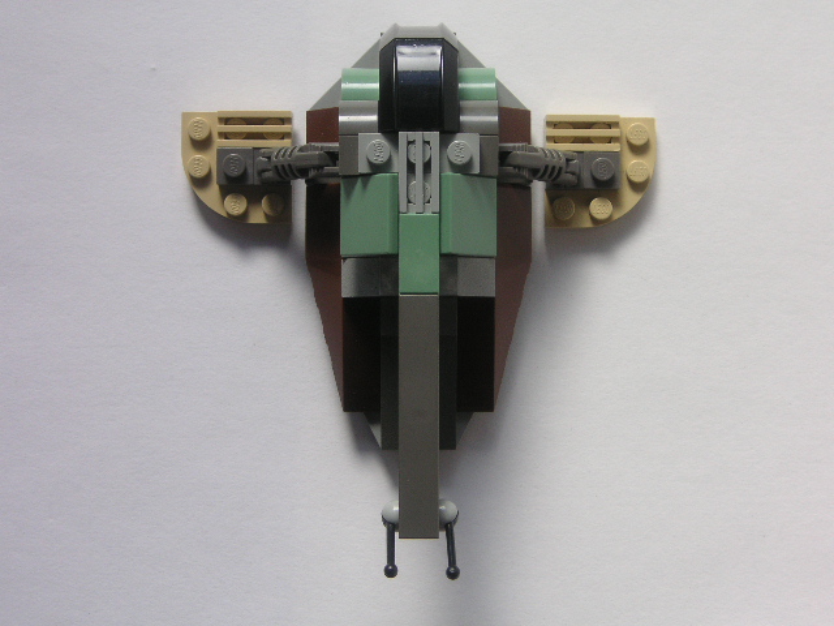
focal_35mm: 80
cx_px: 417
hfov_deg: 24.4
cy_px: 313
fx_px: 1927
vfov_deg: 18.4
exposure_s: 1/350
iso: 50
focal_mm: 13.2
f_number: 4.5
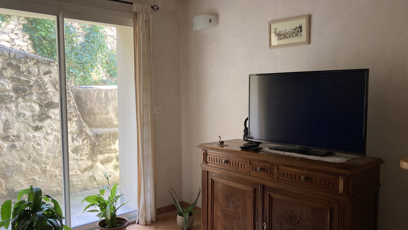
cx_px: 202
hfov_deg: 62.6
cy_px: 116
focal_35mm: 31
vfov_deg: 37.8
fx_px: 335
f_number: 1.8
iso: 125
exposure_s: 1/60
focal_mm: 3.99
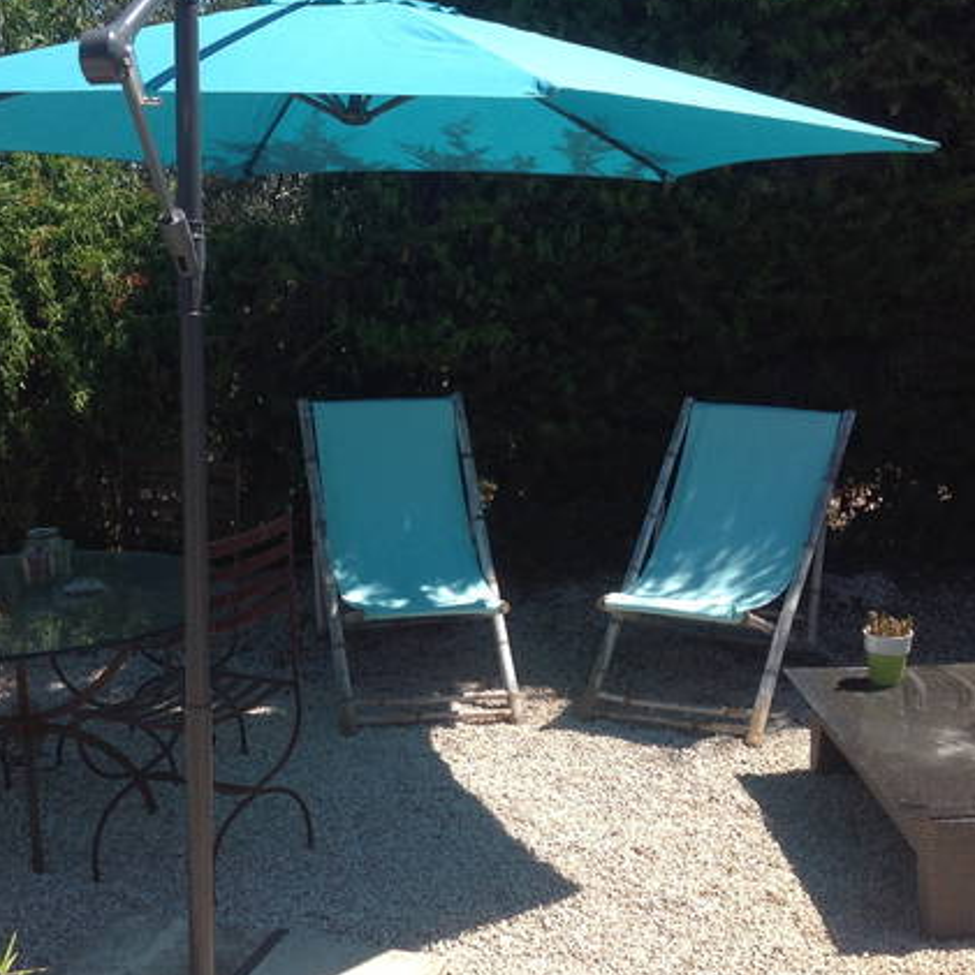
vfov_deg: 29.5
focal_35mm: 58
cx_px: 389
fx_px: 1848
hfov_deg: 29.5
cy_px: 595
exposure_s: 1/1209
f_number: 2.4
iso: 50
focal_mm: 4.28
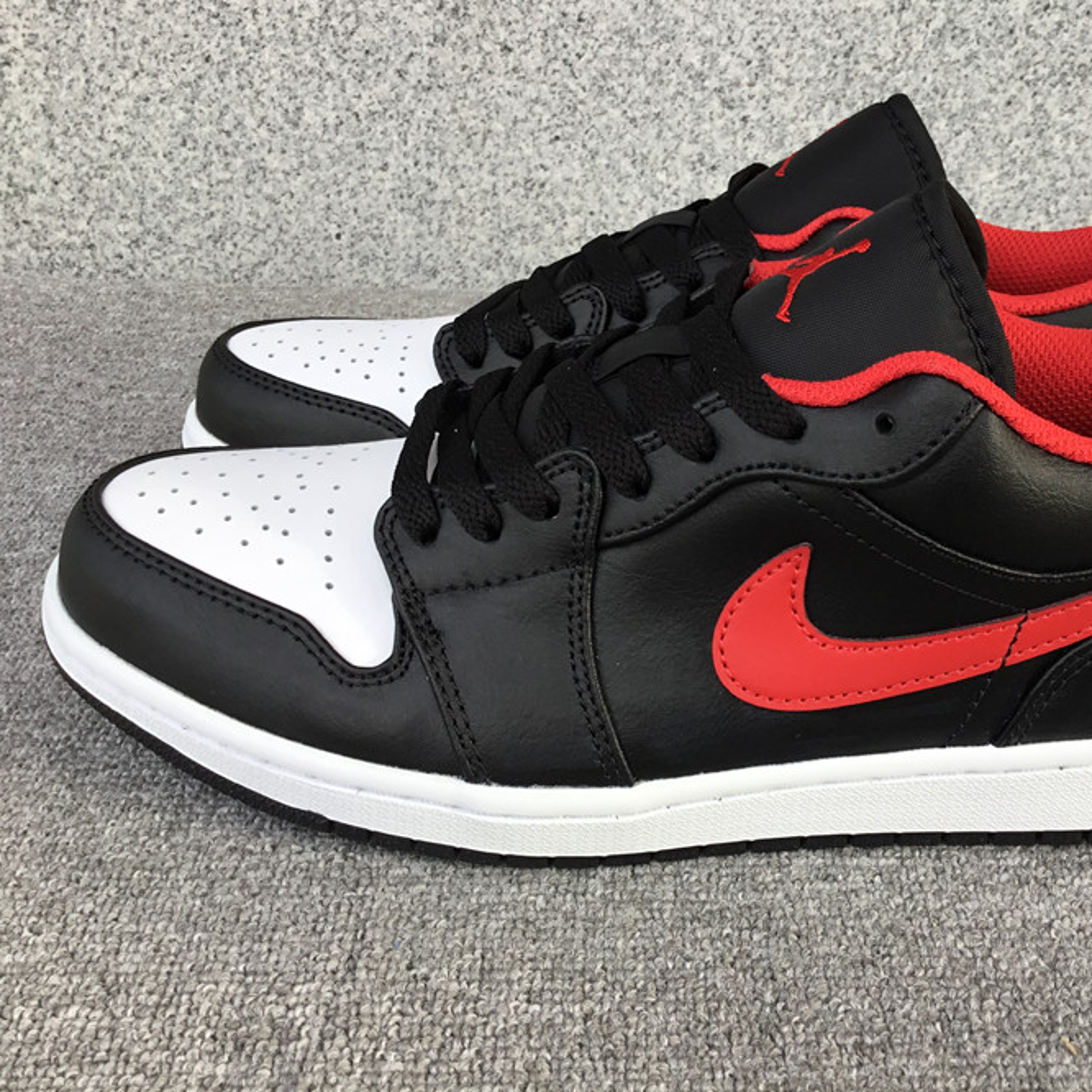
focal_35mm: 37
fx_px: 1321
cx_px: 720
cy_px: 542
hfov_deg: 44.3
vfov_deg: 44.9
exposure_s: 1/155
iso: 25
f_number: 2.4
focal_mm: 3.3
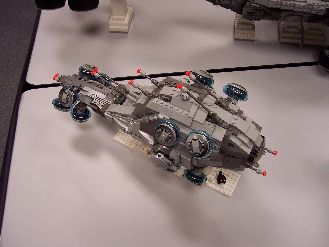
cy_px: 124
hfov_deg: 51.4
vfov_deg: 39.7
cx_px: 164
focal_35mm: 36
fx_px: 342
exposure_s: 1/45
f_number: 3
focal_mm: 6
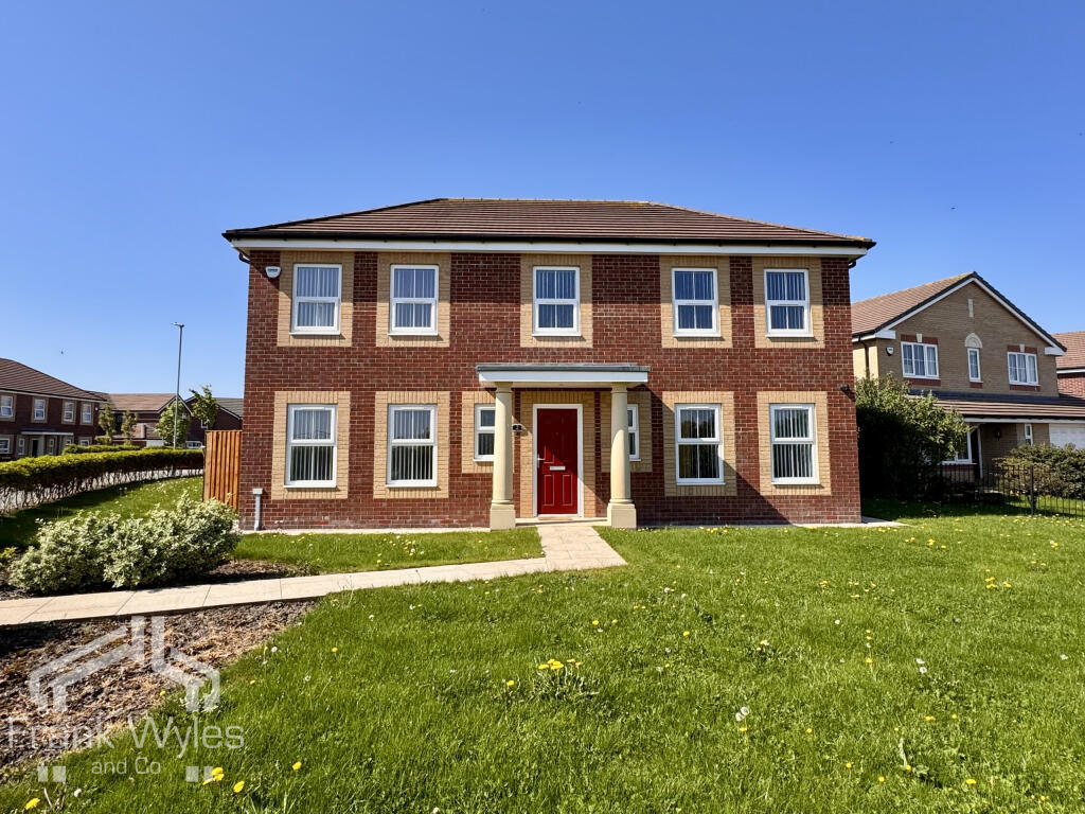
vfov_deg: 85.7
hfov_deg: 102.1
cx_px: 542
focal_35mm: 14
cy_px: 407
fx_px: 439
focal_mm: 2.22
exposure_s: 1/1477
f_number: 2.2
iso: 40
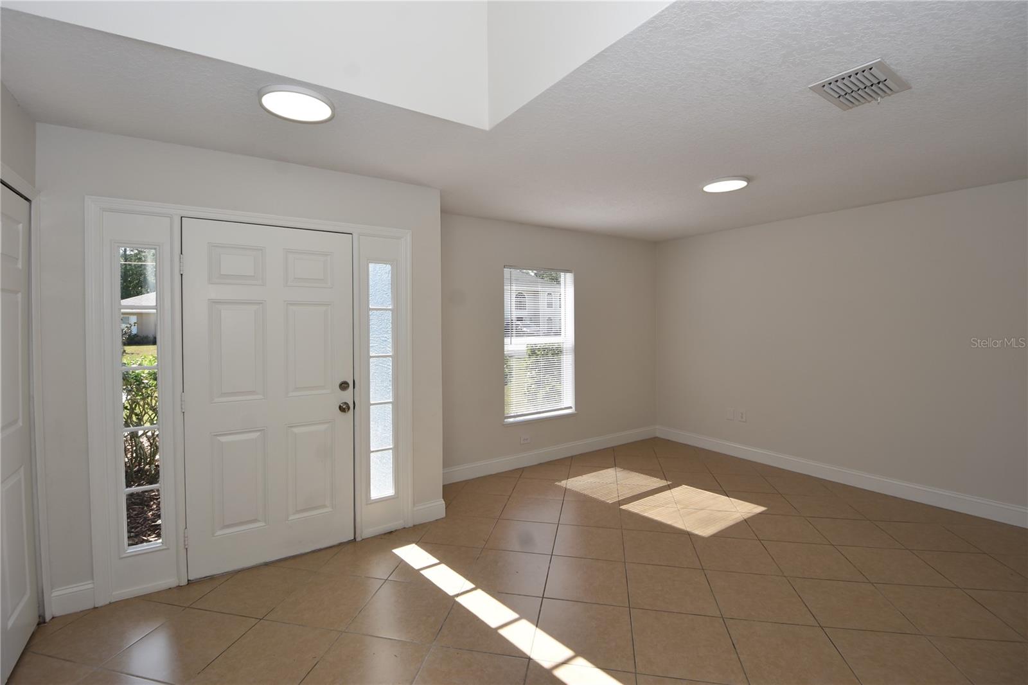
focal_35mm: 15
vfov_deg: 77.3
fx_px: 428
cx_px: 514
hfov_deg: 100.4
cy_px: 342
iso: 100
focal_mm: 10
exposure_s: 1/125
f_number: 5.6
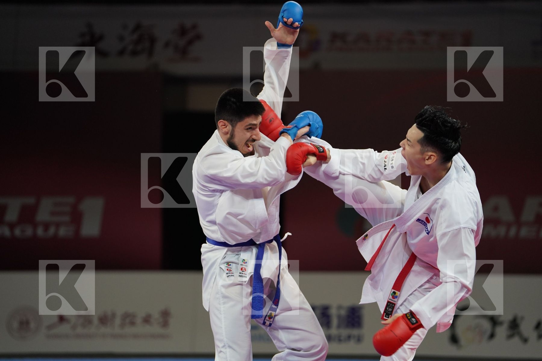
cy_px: 180
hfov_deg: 12.3
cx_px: 271
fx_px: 2514
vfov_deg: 8.2
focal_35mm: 167
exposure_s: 1/1000
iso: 1600
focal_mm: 167
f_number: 2.8
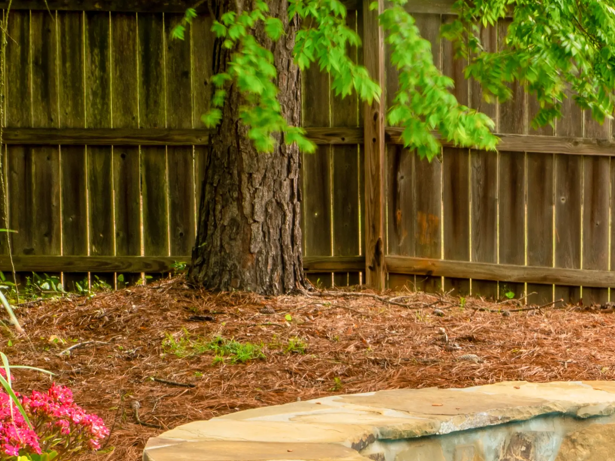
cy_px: 667
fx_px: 3144
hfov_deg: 11.1
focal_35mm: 177
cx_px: 610
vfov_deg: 8.2
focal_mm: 50
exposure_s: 1/4
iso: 50
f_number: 22
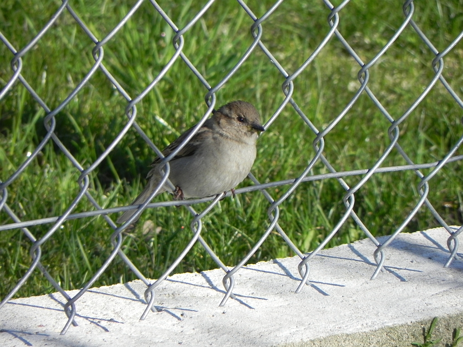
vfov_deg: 2.2
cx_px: 232
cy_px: 174
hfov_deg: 2.9
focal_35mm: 678
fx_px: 9068
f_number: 6.3
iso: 160
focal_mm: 120
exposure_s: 1/354
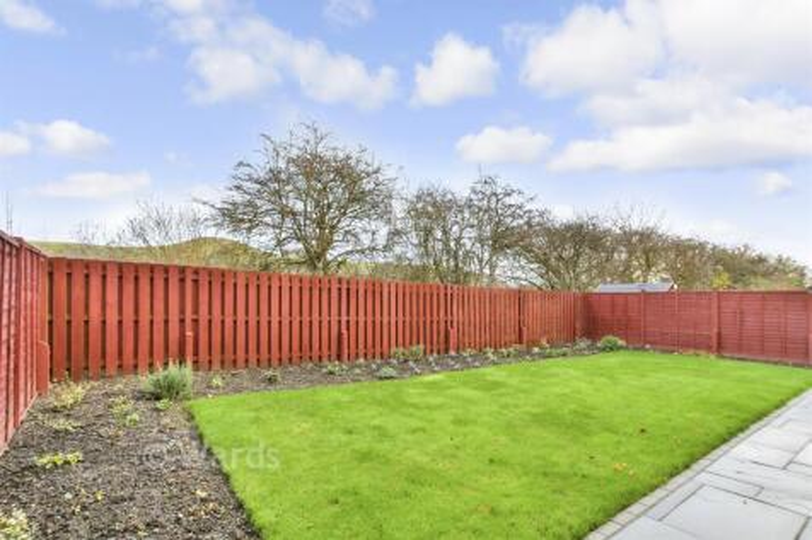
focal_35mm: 15
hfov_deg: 100.4
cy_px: 270
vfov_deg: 77.3
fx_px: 338
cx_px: 406
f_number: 8
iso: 250
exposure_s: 1/40
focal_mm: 10
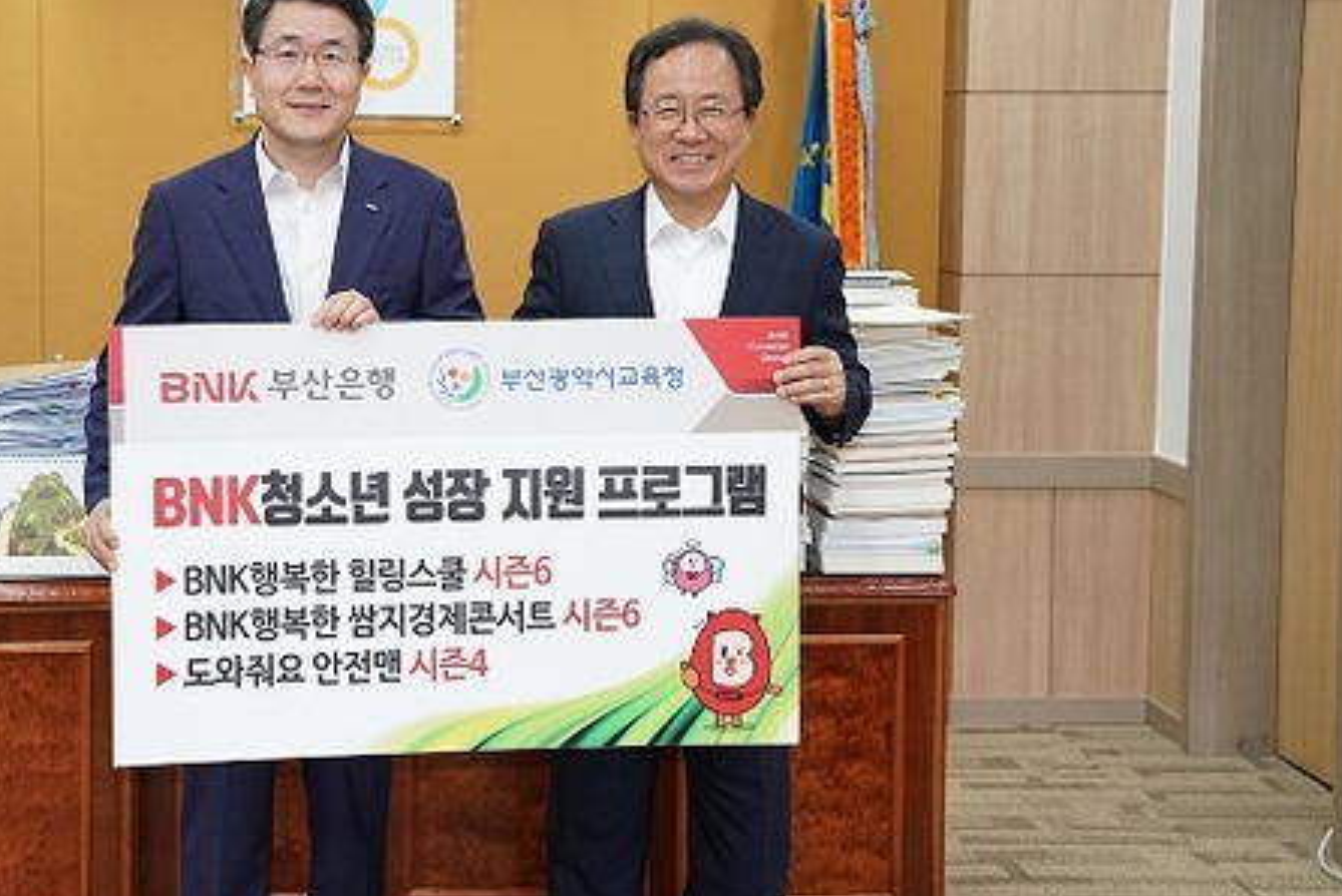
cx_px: 518
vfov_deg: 20.9
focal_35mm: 65
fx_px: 2425
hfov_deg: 30.8
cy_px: 335
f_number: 5.6
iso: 3200
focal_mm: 50
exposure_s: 1/250
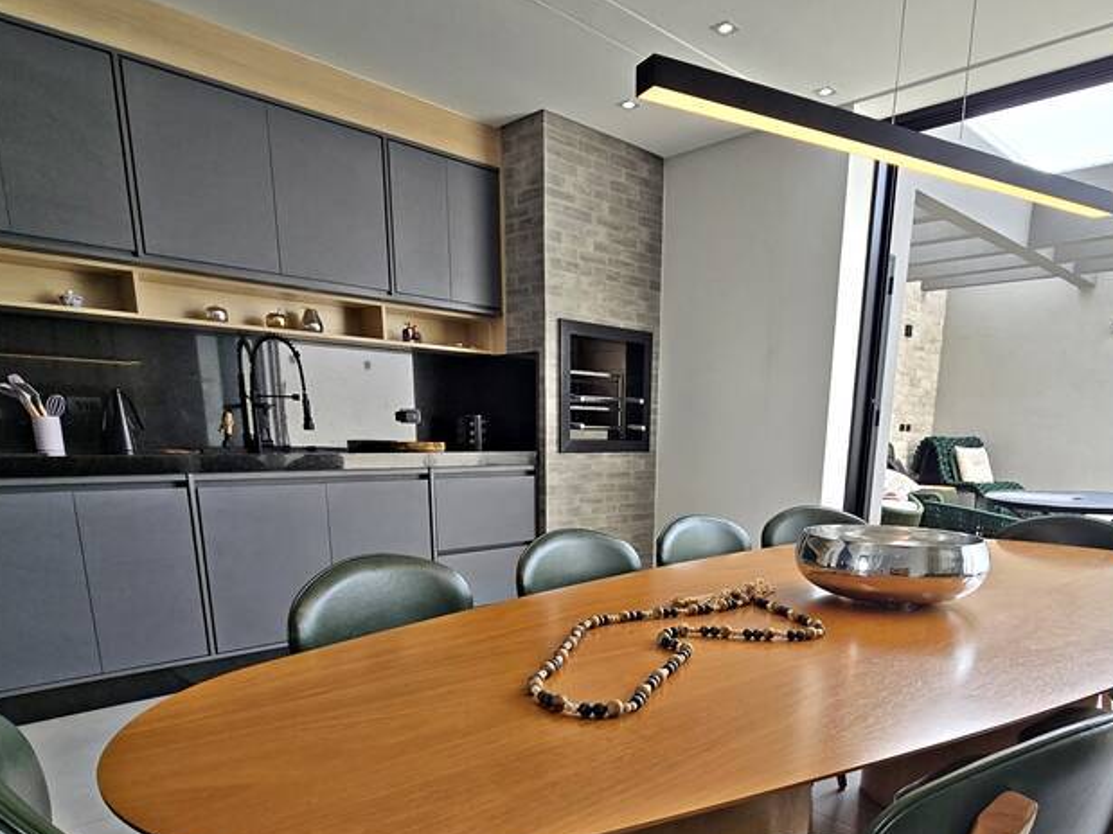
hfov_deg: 78.6
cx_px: 628
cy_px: 640
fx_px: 675
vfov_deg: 59.5
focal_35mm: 21
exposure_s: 1/333
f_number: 2.2
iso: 50
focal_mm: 2.2
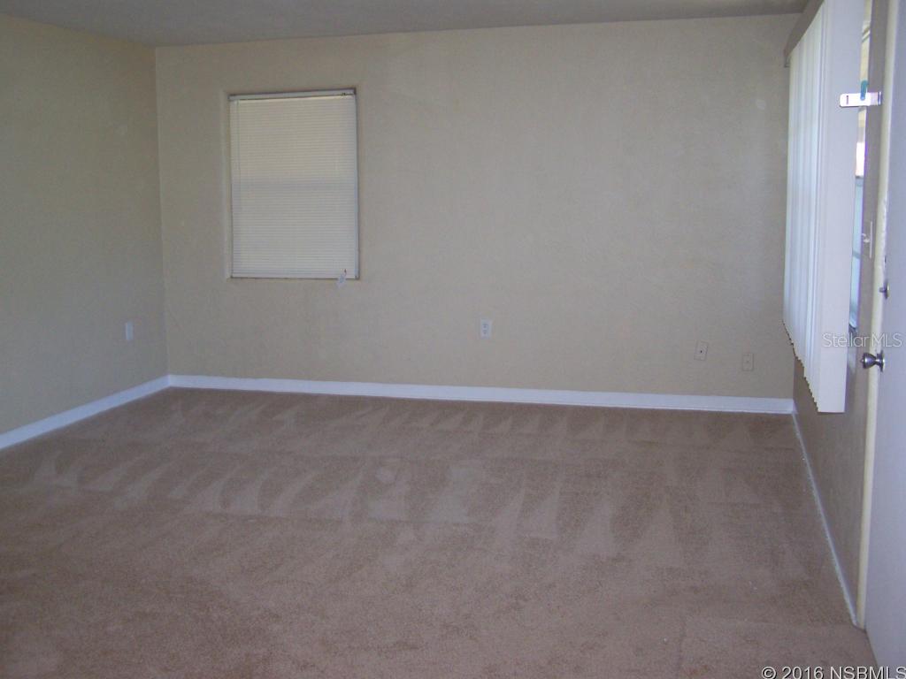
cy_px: 340
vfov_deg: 37.7
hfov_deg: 49.0
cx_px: 453
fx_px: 995
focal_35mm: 38
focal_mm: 6.3
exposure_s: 1/60
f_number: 2.8
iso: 160
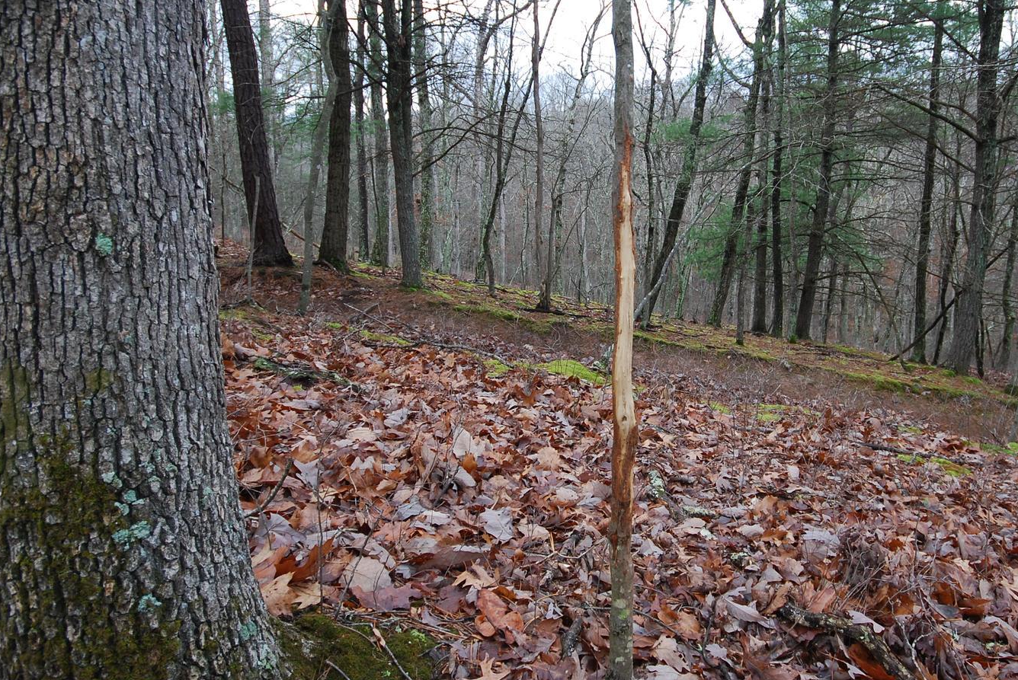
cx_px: 629
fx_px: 651
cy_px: 301
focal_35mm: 23
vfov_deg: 55.1
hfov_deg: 74.9
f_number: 6.3
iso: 200
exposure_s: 1/60
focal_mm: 10
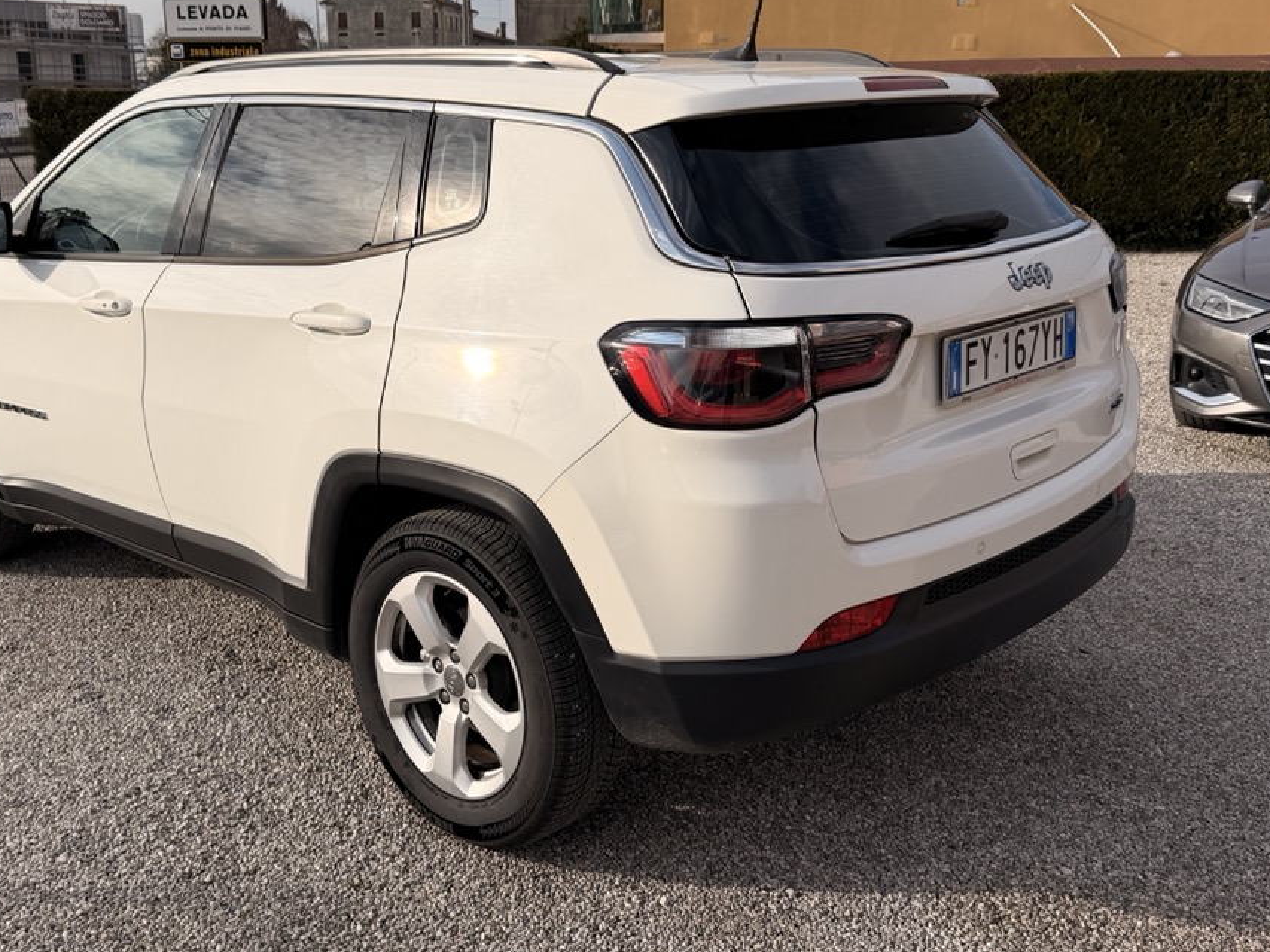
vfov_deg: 39.5
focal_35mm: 36
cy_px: 396
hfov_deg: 51.3
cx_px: 576
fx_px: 1321
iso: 80
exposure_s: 1/6173
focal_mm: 6.76
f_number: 1.78
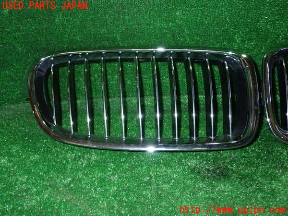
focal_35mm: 36
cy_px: 108
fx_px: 300
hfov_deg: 51.4
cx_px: 144
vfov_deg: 39.7
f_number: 7.1
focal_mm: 6.37
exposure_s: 1/40
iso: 800
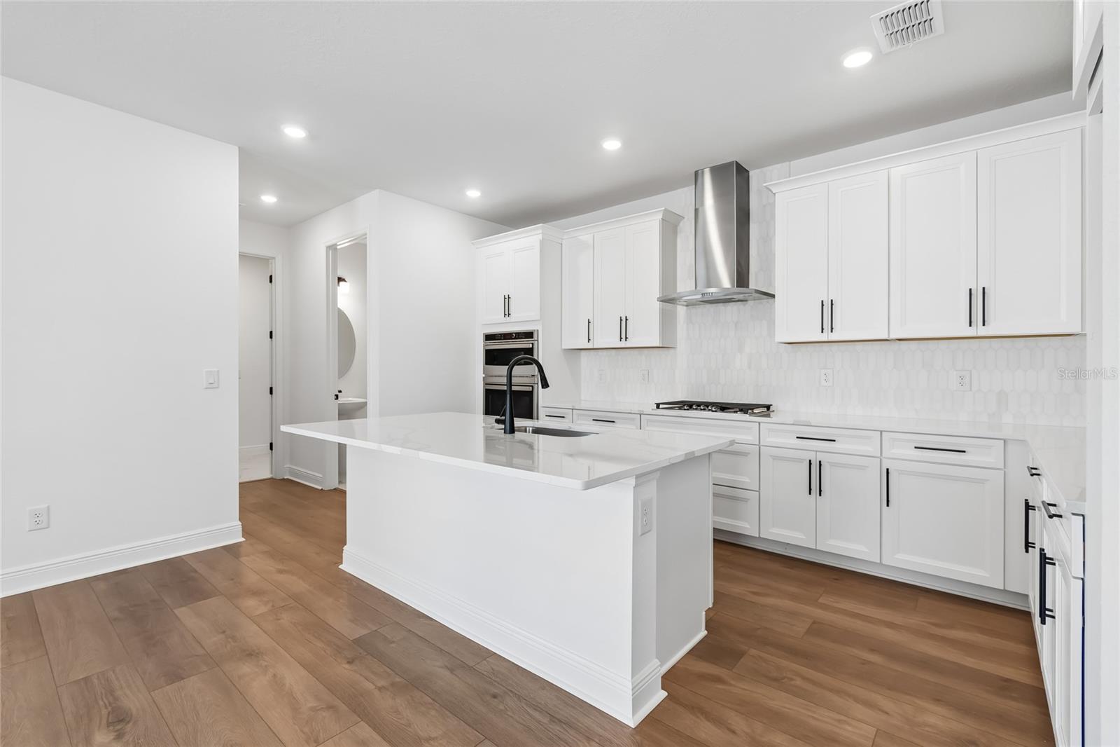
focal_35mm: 15
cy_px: 374
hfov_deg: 100.4
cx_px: 560
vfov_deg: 77.3
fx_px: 467
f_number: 7.1
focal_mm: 10
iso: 100
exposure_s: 1/13
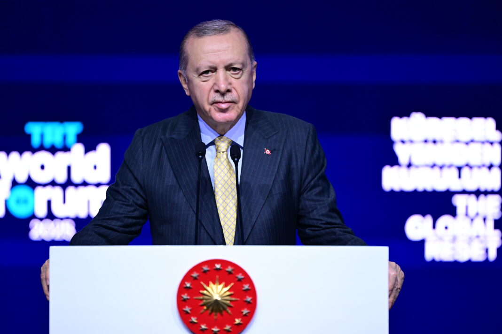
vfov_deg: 3.4
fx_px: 5577
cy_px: 167
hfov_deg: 5.2
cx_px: 251
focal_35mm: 400
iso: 1600
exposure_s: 1/400
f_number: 2.8
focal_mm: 400
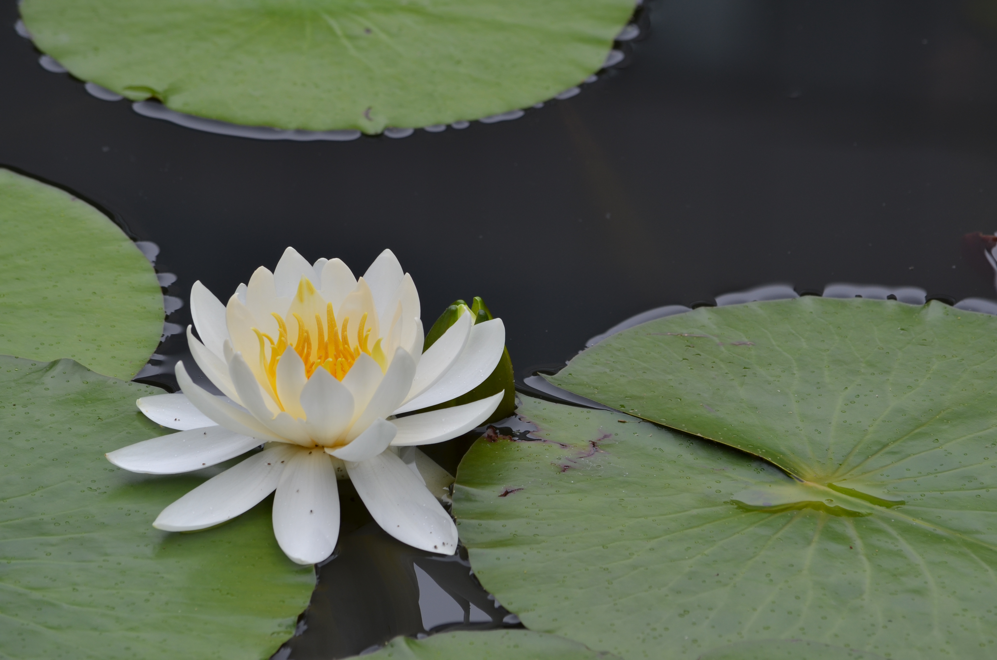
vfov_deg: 4.6
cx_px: 498
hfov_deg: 6.9
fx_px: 8291
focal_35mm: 300
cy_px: 330
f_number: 8
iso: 100
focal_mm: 200
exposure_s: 1/250
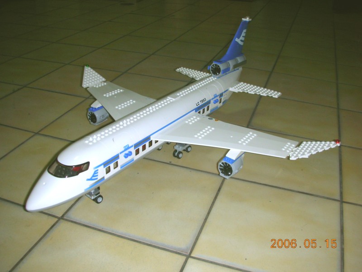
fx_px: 366
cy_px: 136
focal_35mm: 35
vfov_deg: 40.7
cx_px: 181
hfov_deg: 52.6
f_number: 3
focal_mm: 5.8
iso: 100
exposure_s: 1/60.1
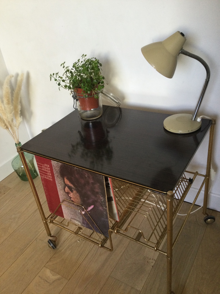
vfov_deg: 58.4
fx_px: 263
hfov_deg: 45.4
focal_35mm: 31
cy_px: 147
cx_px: 110
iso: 80
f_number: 2.4
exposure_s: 1/33
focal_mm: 3.3
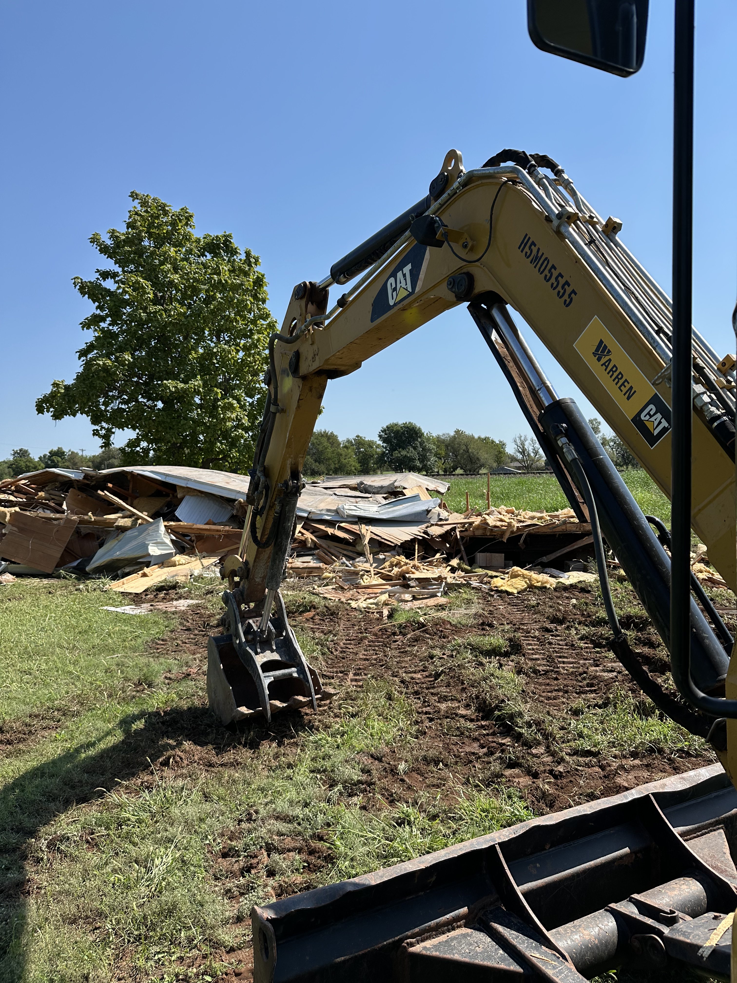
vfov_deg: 71.6
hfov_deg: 56.8
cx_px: 368
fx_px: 681
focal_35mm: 24
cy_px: 492
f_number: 1.78
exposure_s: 1/4348
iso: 80
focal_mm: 6.86
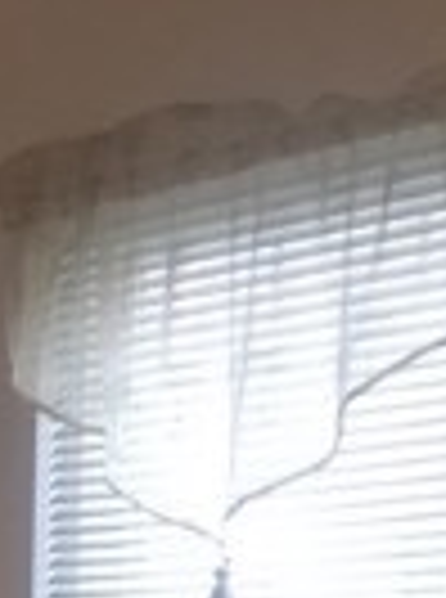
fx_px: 2900
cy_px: 1502
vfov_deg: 10.1
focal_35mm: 168
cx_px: -689
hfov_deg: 8.0
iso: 32
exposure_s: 1/60
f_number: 2.2
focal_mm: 4.15
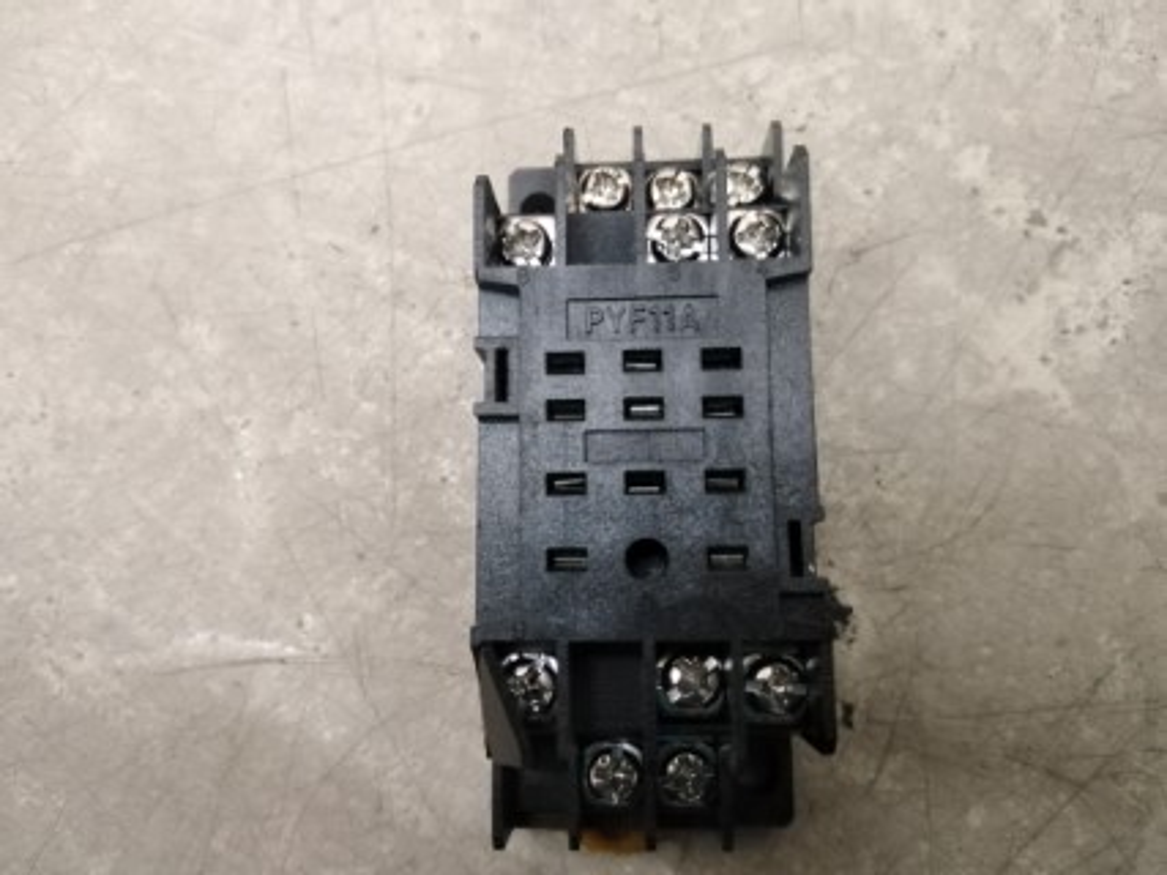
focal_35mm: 26
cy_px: 438
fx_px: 876
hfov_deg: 67.3
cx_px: 584
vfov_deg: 53.0
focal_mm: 3.59
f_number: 1.8
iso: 434
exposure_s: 1/20
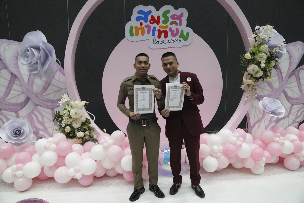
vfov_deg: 53.1
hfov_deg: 73.7
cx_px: 152
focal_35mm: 24
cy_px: 102
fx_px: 203
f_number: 3.2
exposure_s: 1/640
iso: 6400
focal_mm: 24
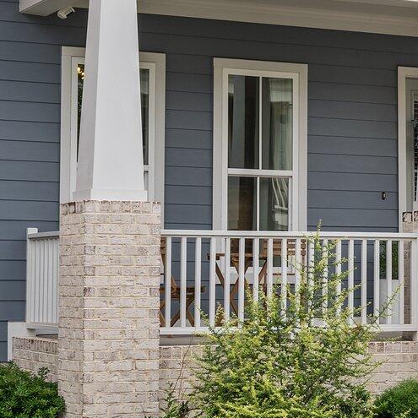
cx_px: 486
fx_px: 1680
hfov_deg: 13.8
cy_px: 171
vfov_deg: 14.2
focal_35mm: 123
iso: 100
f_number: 5.6
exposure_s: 1/90
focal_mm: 35
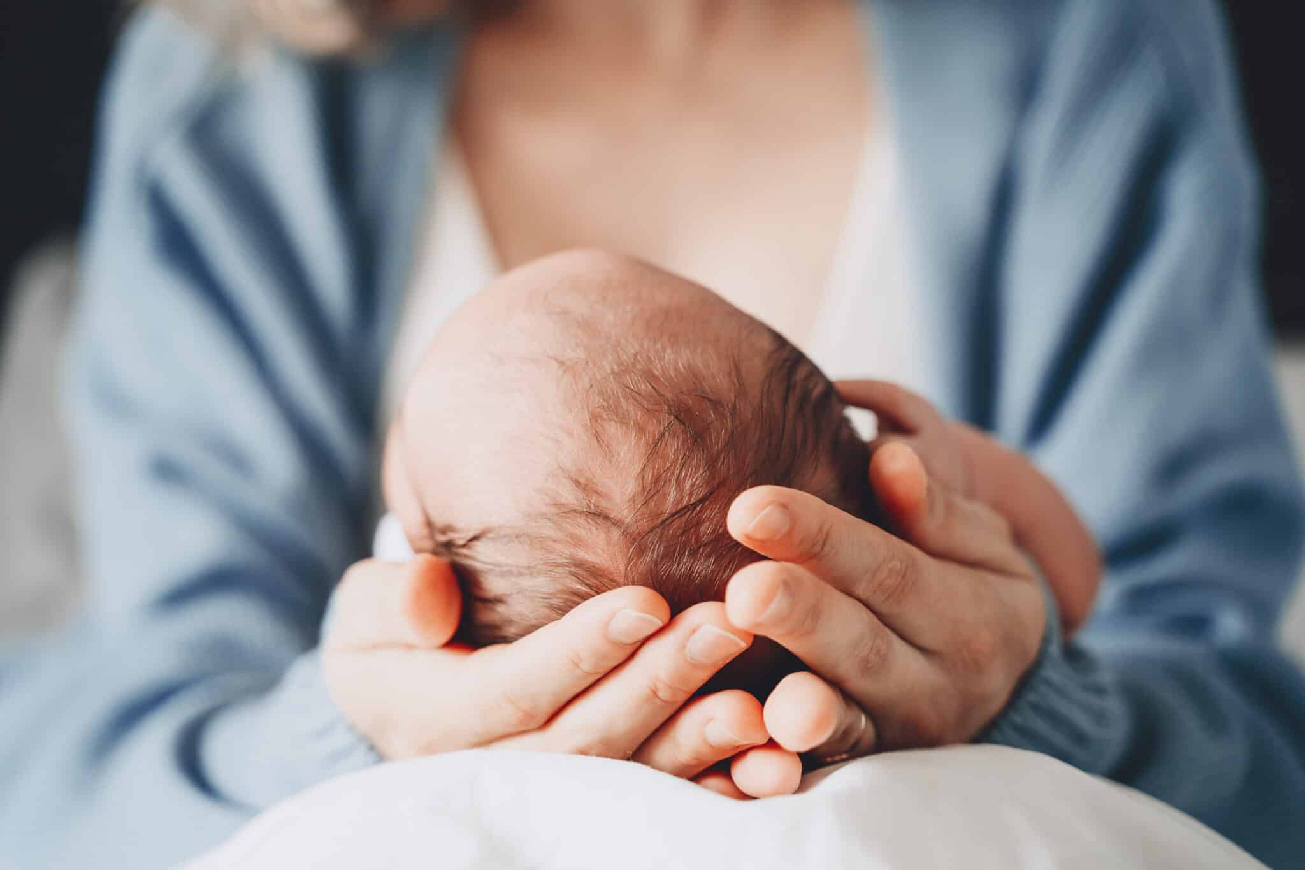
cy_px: 435
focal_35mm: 75
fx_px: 2718
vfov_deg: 18.2
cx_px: 652
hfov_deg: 27.0
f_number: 3.5
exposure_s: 1/60
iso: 400
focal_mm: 75
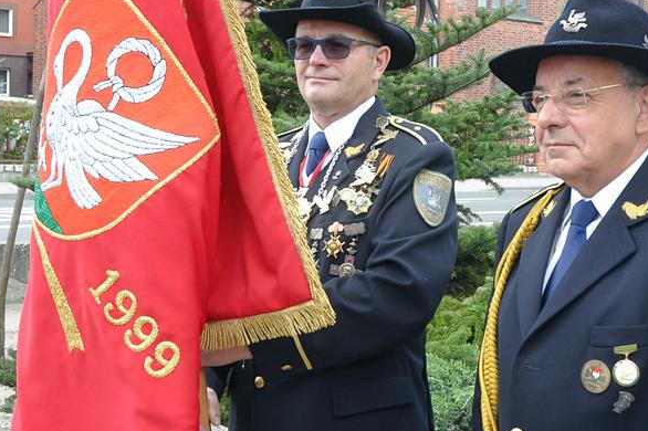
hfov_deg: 34.0
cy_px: 203
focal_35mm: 59
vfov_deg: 23.1
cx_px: 370
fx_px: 1056
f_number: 8
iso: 800
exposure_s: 1/250
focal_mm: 27
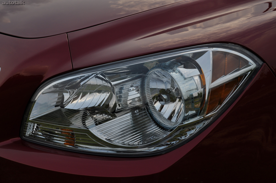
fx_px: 322
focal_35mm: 42
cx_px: 138
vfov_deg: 31.8
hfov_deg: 46.4
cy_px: 92
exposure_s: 1/125
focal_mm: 28
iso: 200
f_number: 9
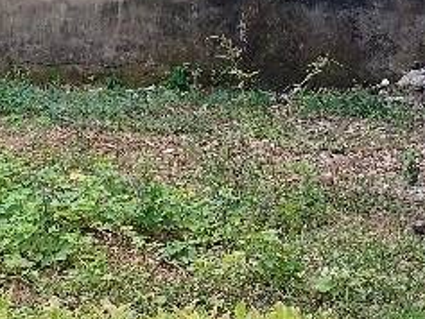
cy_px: 4
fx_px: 1327
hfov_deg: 18.1
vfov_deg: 13.5
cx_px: 108
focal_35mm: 108
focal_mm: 5.23
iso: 25
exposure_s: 1/159
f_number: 1.8
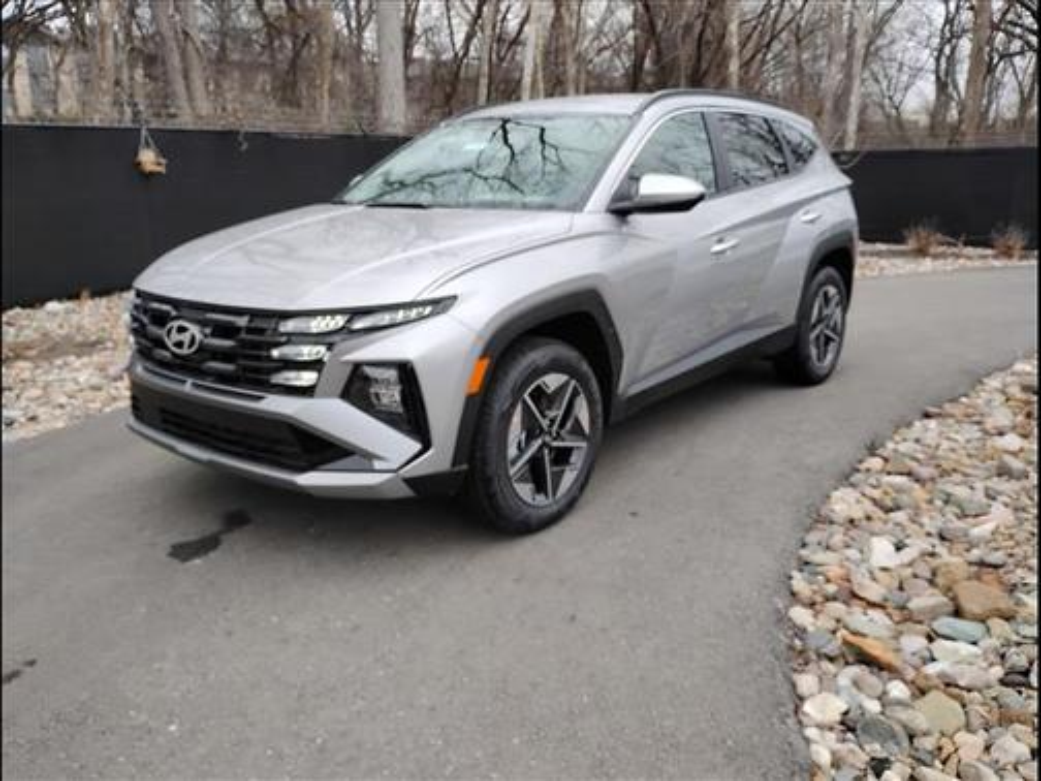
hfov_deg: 63.4
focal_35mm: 28
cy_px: 390
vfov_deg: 49.7
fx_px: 842
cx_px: 520
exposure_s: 1/125
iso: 134
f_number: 1.8
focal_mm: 4.26
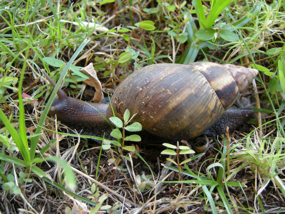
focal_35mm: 35
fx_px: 288
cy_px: 107
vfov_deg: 40.7
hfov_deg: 52.6
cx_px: 142
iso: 105
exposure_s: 1/55
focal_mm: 7.5
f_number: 2.7
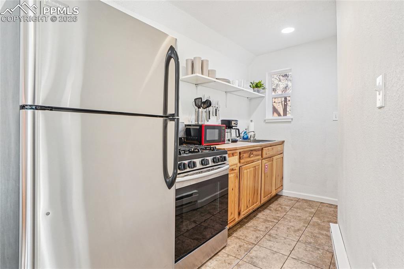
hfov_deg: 90.0
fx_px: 202
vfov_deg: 67.3
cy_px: 134
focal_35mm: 18
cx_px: 202
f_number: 8
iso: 400
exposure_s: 1/8
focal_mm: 12
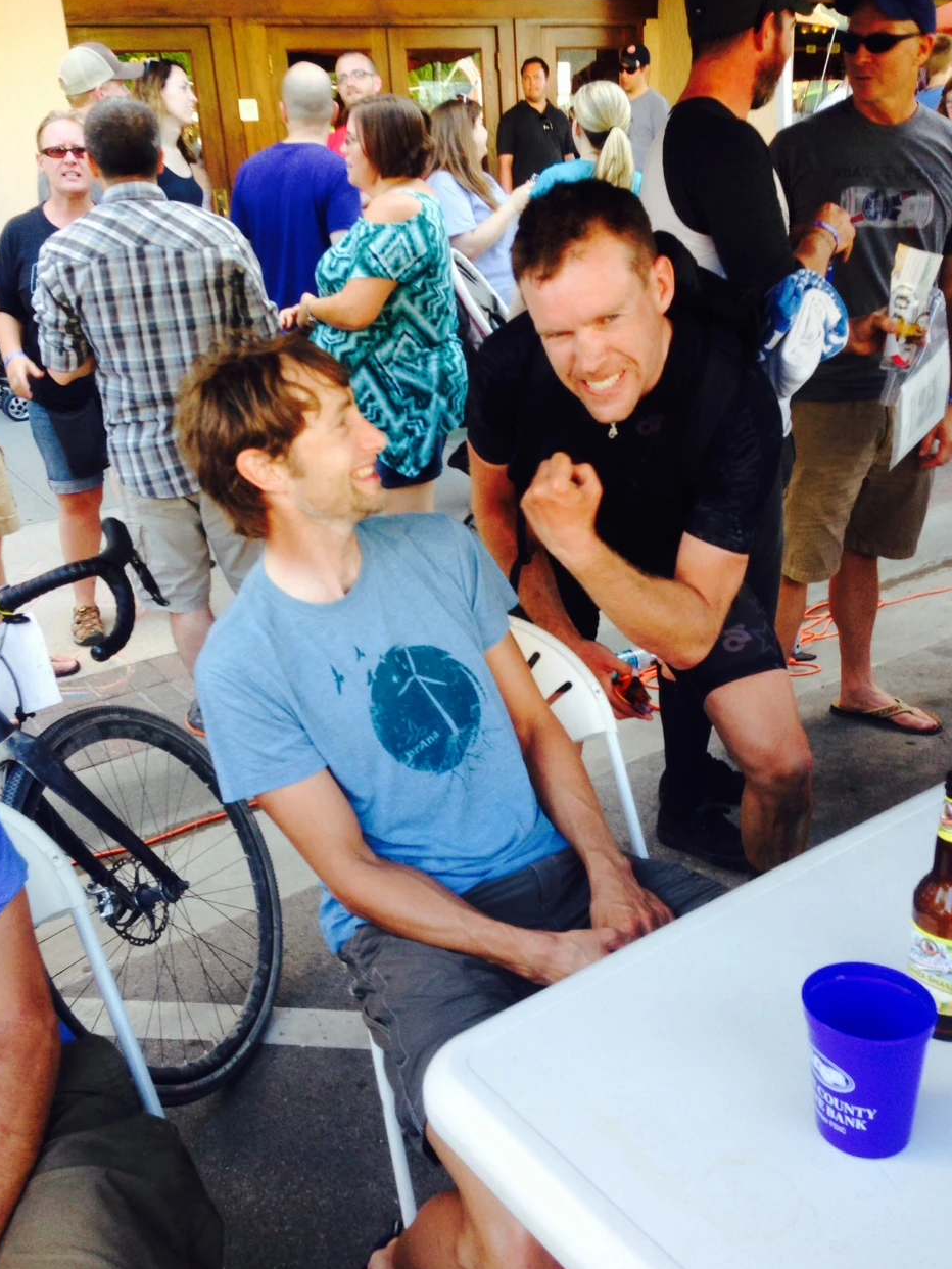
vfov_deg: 53.9
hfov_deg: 41.8
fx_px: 1246
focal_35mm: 34
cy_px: 642
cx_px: 478
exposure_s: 1/60
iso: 50
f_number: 2.4
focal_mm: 4.12
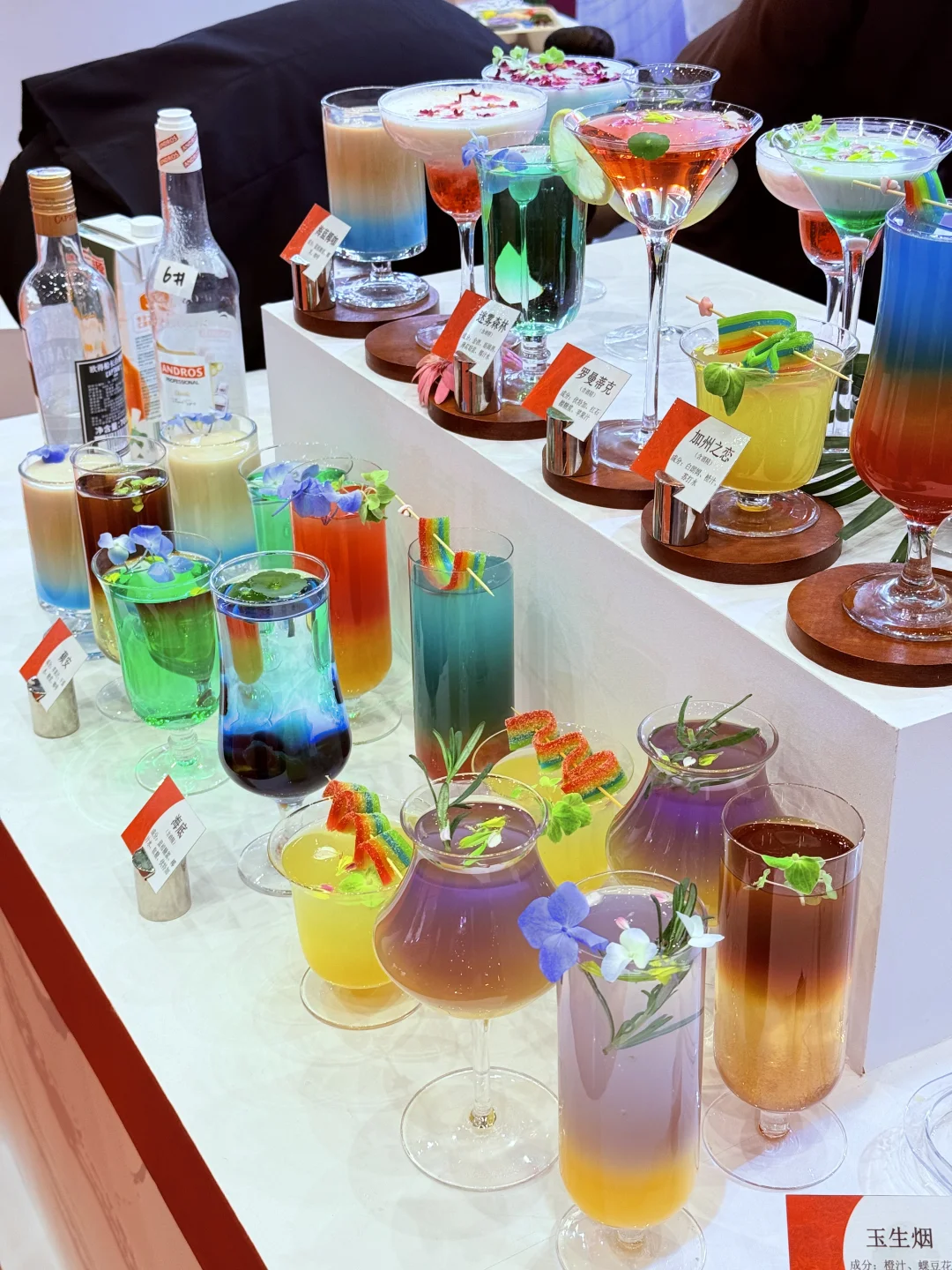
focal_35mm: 48
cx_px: 476
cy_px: 635
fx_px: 1760
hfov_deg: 30.3
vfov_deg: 39.7
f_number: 1.78
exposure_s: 1/100
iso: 80
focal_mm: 6.76
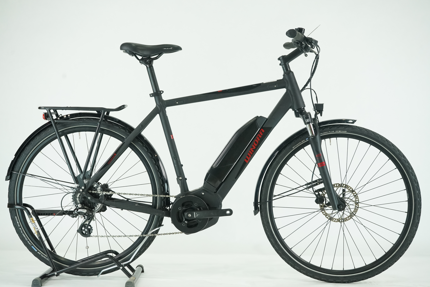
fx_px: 705
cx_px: 215
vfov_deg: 23.0
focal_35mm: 59
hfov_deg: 33.9
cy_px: 144
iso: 2500
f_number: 7.1
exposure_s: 1/200
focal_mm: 59
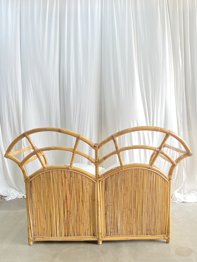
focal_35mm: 26
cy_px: 131
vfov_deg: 67.3
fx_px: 197
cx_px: 98
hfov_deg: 53.1
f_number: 1.8
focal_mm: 4.2
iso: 400
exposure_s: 1/60
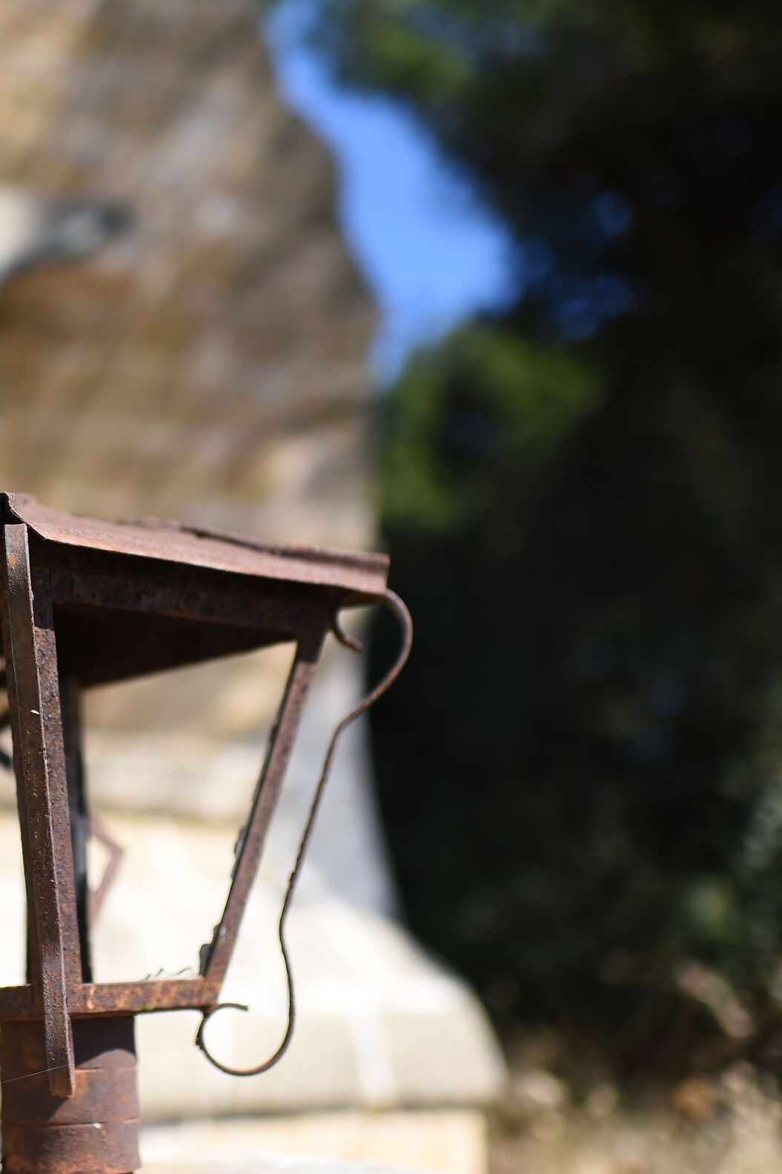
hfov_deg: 24.5
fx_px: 1727
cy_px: 585
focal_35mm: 53
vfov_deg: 37.5
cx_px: 18
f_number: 2
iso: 125
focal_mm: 35
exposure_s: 1/4000
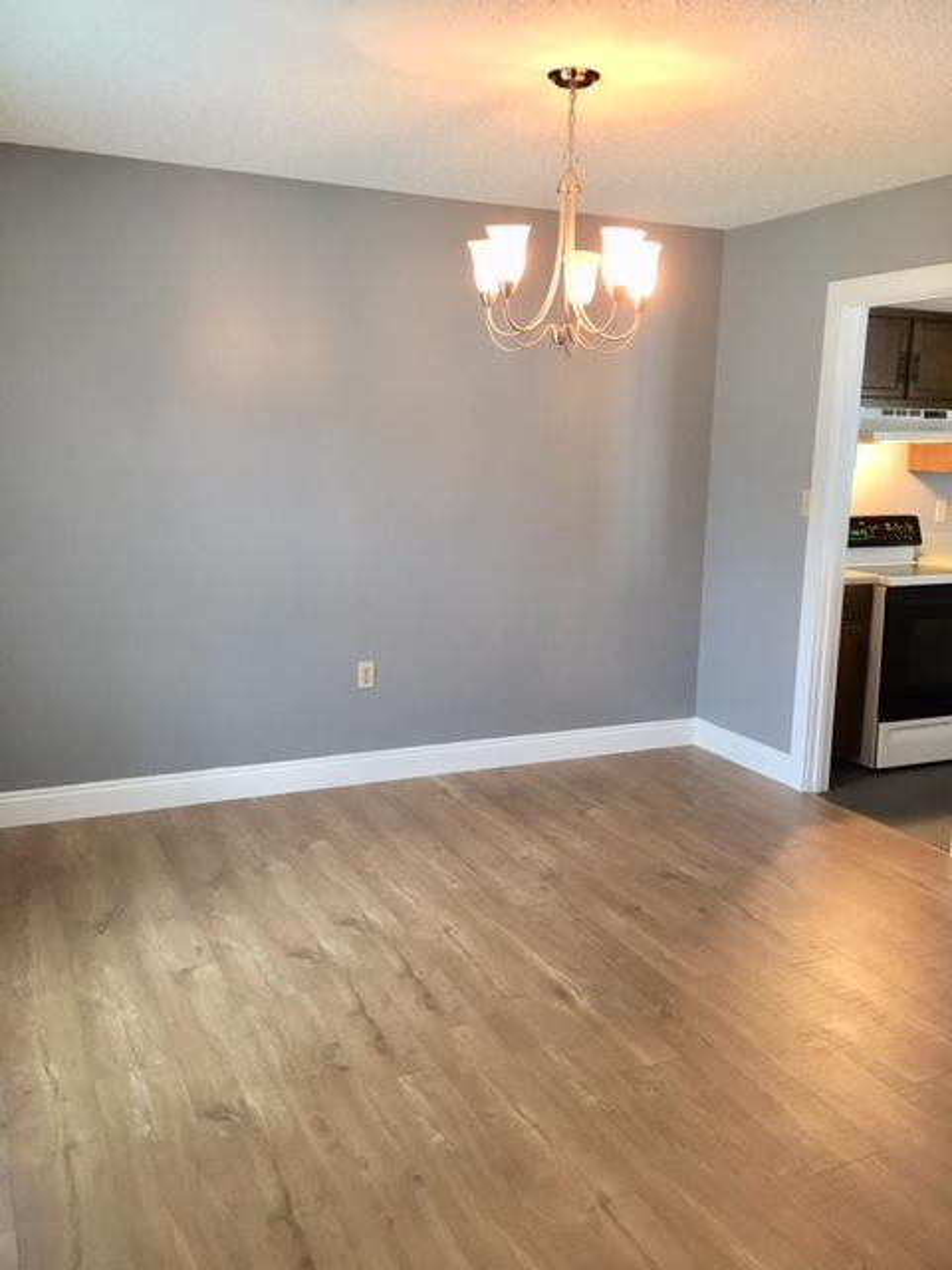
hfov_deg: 48.2
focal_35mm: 29
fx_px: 1063
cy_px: 635
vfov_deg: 61.7
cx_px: 476
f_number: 2.2
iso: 50
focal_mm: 4.15
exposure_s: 1/15
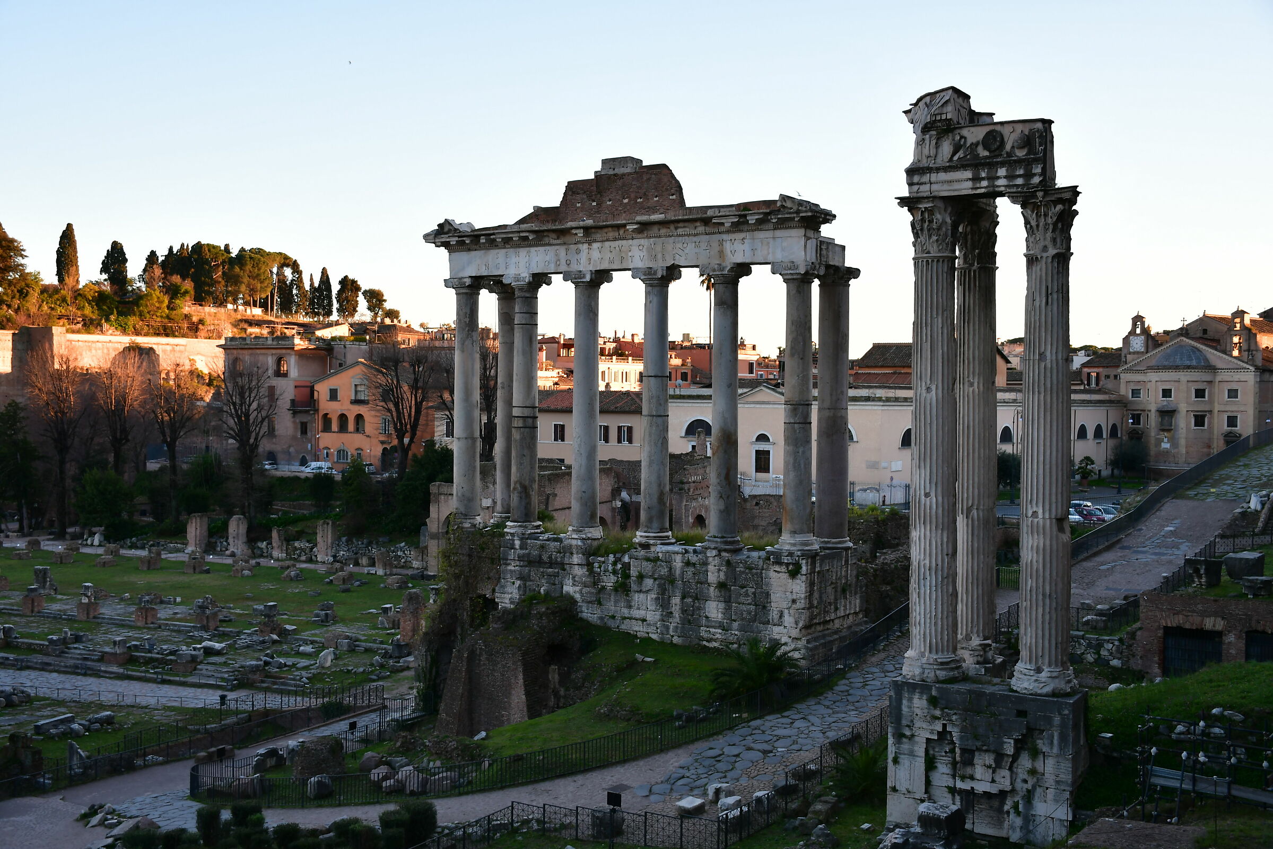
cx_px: 636
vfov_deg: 36.9
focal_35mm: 36
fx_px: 1273
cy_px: 424
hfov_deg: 53.1
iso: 100
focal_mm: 24
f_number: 4.5
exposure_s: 1/80
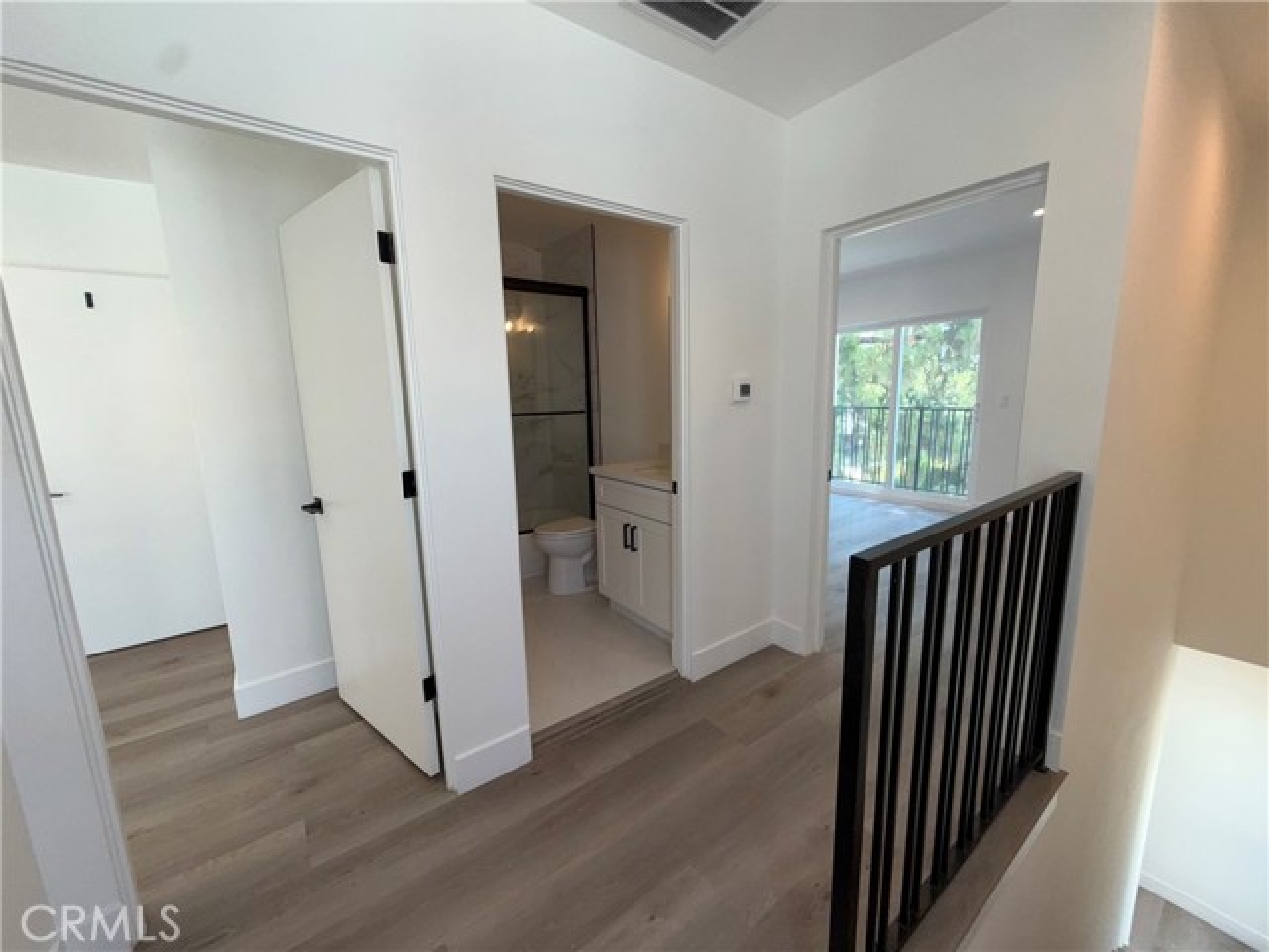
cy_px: 476
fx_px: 513
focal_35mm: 14
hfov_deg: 102.1
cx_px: 634
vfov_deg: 85.7
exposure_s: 1/122
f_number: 2.2
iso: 40
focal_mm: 2.22
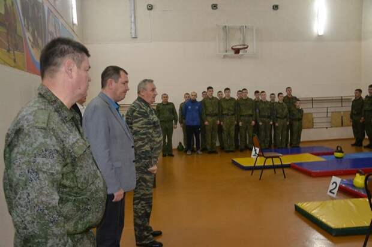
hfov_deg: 57.3
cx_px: 186
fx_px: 341
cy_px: 124
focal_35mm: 33
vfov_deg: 39.9
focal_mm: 22
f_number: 3.8
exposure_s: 1/60
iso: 2500
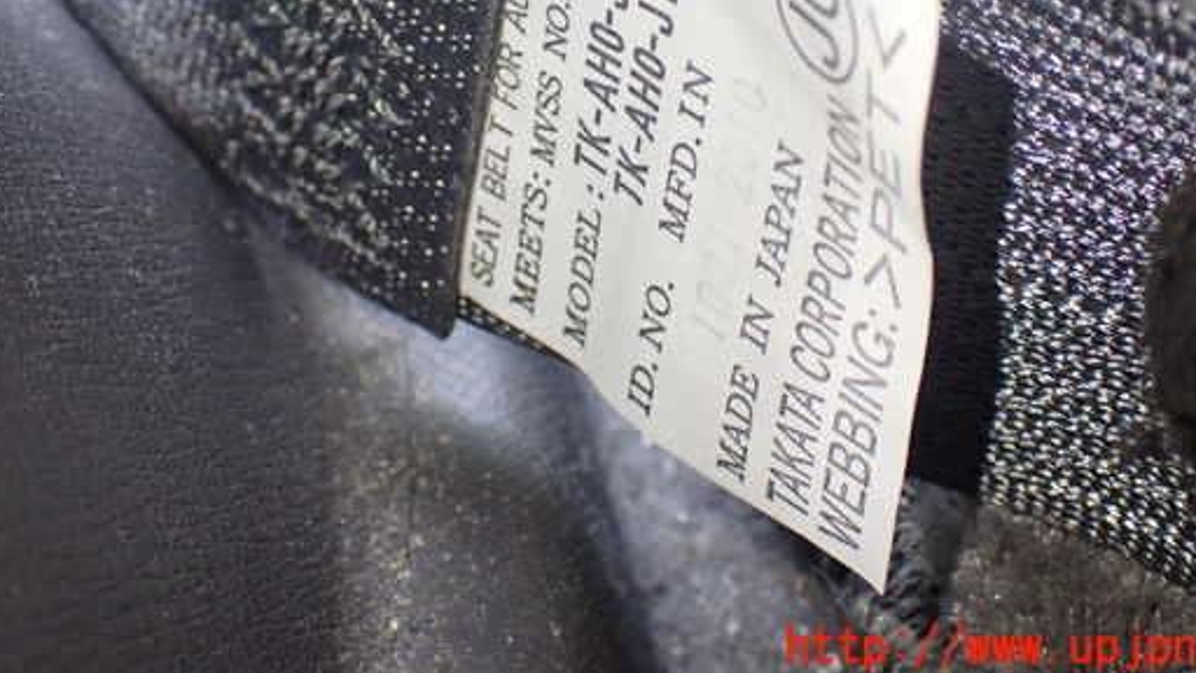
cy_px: 152
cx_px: 612
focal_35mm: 60
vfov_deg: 19.9
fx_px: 1903
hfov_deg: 34.9
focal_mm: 8.4
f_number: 3.1
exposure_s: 1/80
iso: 800
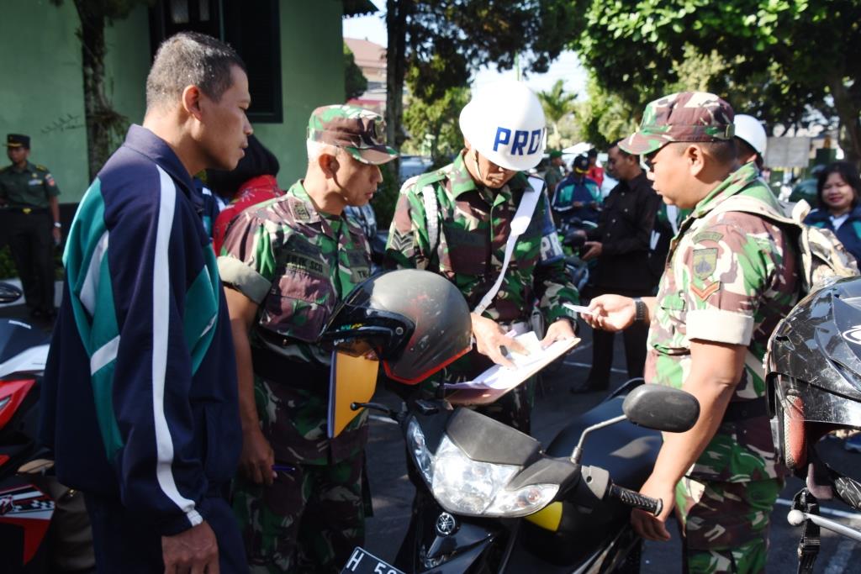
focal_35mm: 36
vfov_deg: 36.9
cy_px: 287
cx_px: 430
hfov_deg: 53.1
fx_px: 861
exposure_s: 1/200
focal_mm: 24
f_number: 7.1
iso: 220
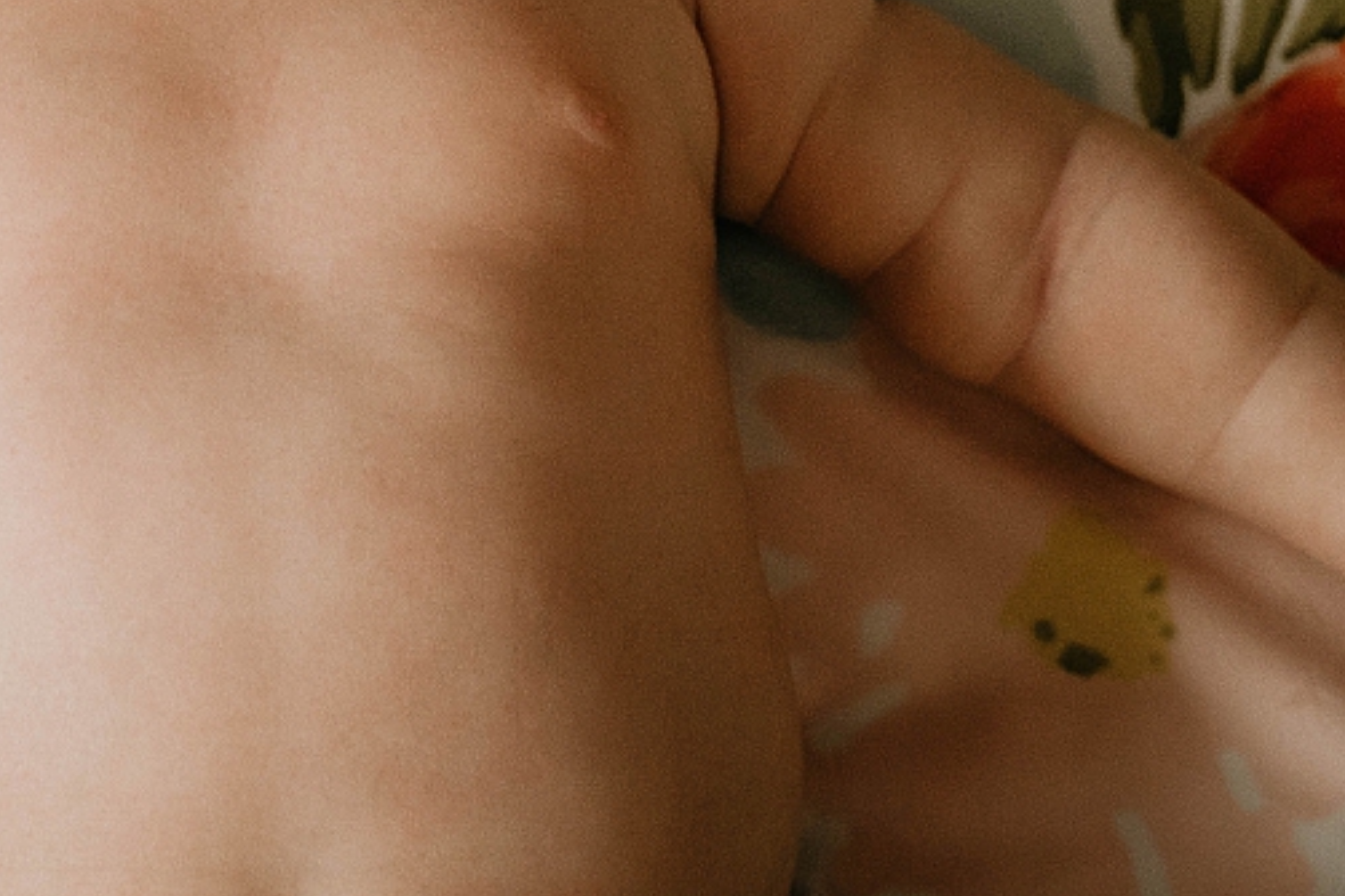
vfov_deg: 10.5
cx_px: 104
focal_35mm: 128
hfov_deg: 15.8
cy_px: -234
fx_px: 4780
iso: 1600
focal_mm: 46
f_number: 2.8
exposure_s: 1/125
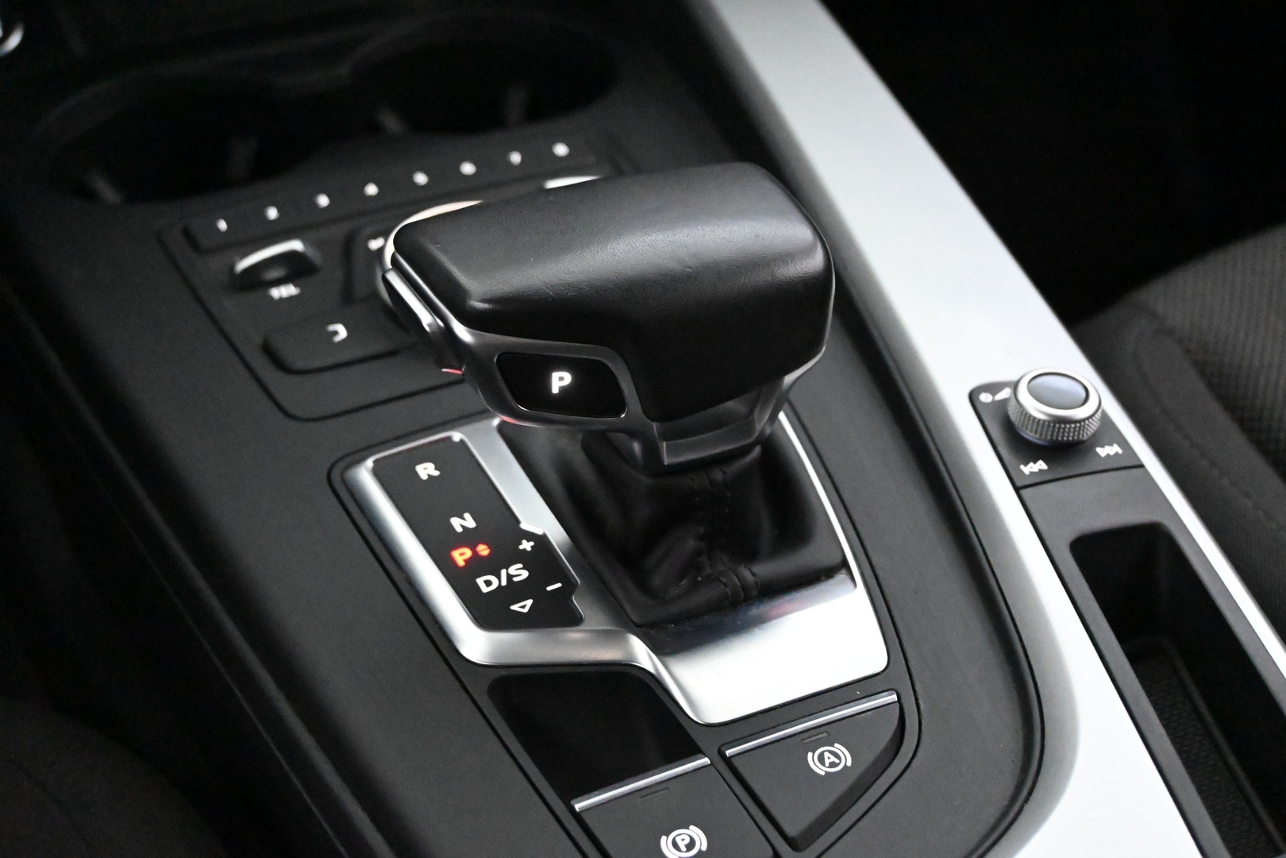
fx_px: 1929
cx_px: 643
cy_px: 429
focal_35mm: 54
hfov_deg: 36.9
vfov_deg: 25.1
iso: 18000
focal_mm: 36
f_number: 5.3
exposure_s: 1/60
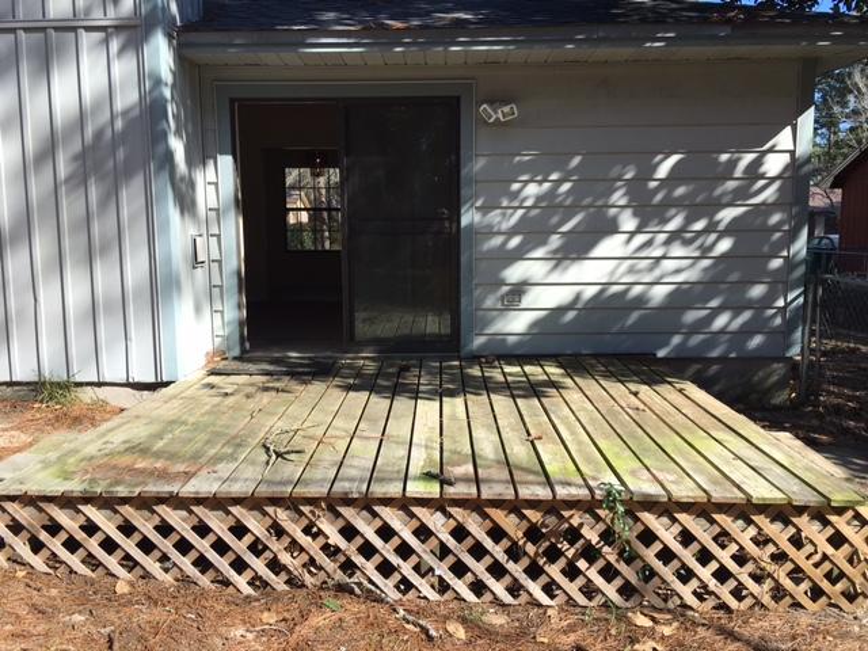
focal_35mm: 29
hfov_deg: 61.7
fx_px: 727
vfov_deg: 48.2
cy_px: 326
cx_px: 434
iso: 25
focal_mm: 4.15
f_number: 2.2
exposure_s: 1/818
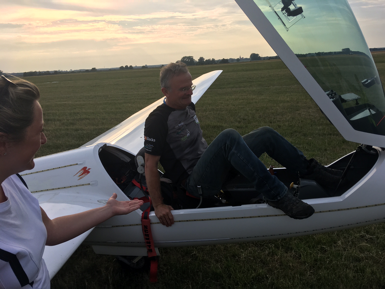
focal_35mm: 29
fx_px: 323
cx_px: 192
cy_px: 144
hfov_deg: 61.7
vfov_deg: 48.2
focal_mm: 4.15
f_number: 2.2
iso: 25
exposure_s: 1/884
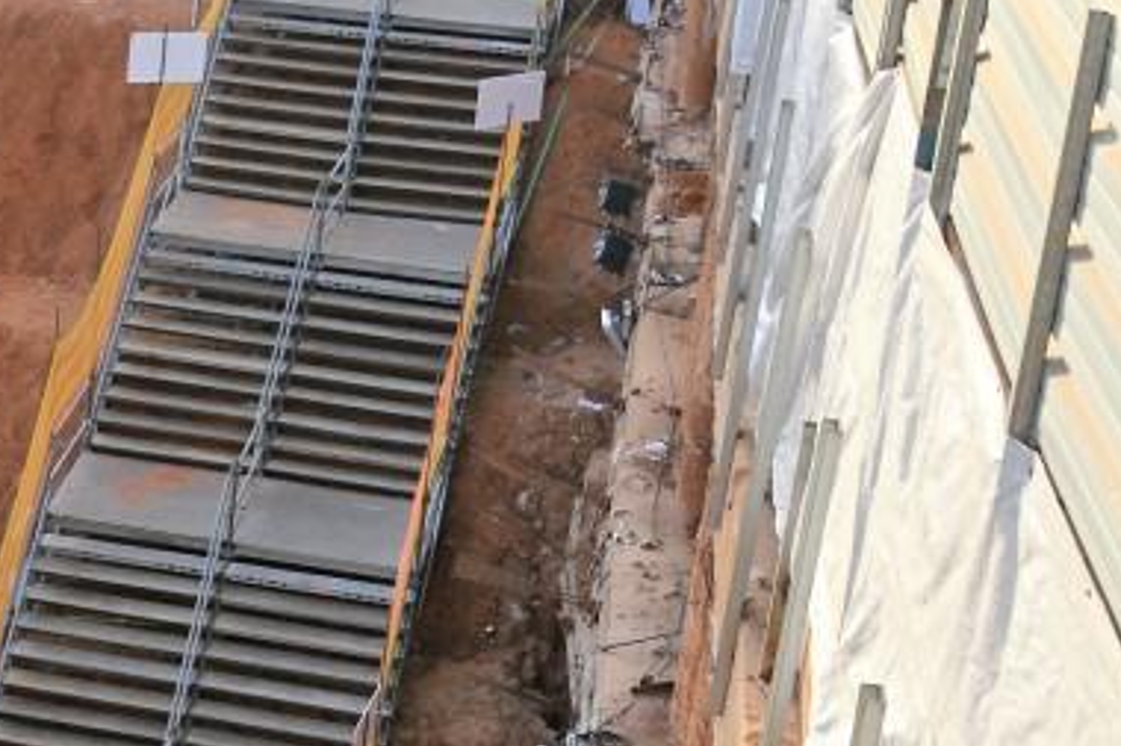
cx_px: -44
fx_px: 3019
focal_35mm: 97
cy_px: 619
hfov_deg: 20.3
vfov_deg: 14.0
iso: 32
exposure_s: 1/320
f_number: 4
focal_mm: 24
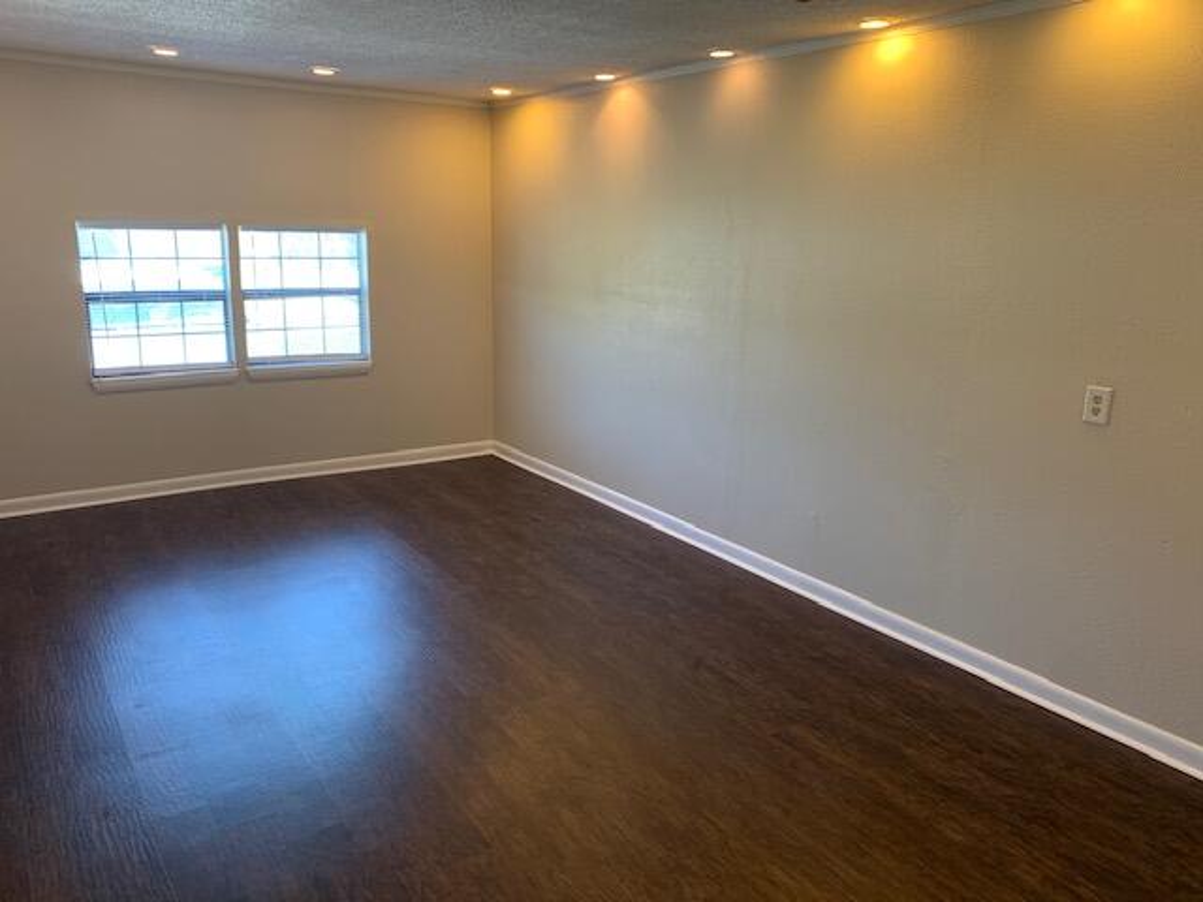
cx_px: 602
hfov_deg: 67.3
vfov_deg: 53.1
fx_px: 904
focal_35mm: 26
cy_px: 451
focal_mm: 4.25
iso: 100
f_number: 1.8
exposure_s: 1/60
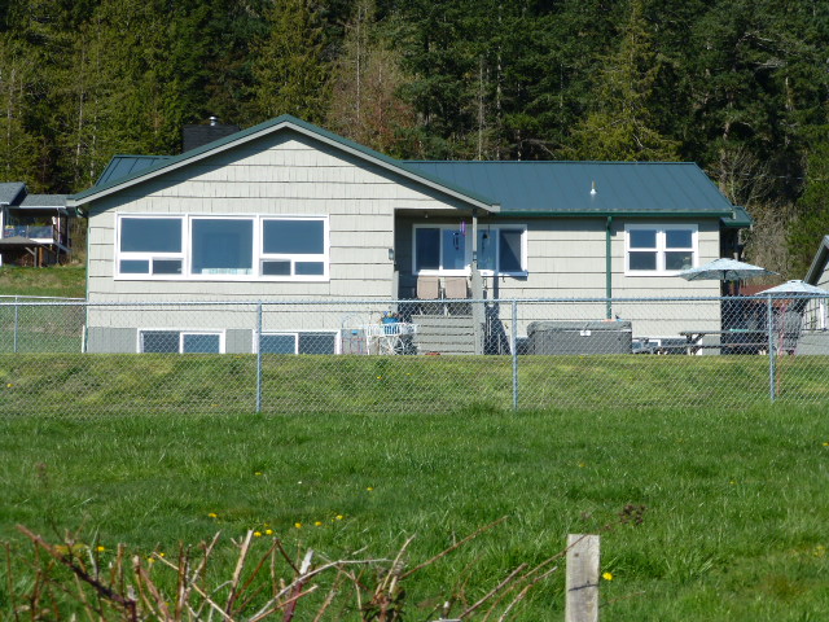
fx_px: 1796
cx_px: 414
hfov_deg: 26.0
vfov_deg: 19.6
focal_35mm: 75
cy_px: 311
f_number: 5
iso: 100
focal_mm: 13.3
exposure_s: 1/640
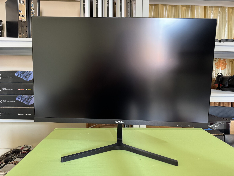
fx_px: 162
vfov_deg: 56.8
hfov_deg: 71.6
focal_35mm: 24
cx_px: 117
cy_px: 88
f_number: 1.78
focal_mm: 6.76
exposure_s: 1/60
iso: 500
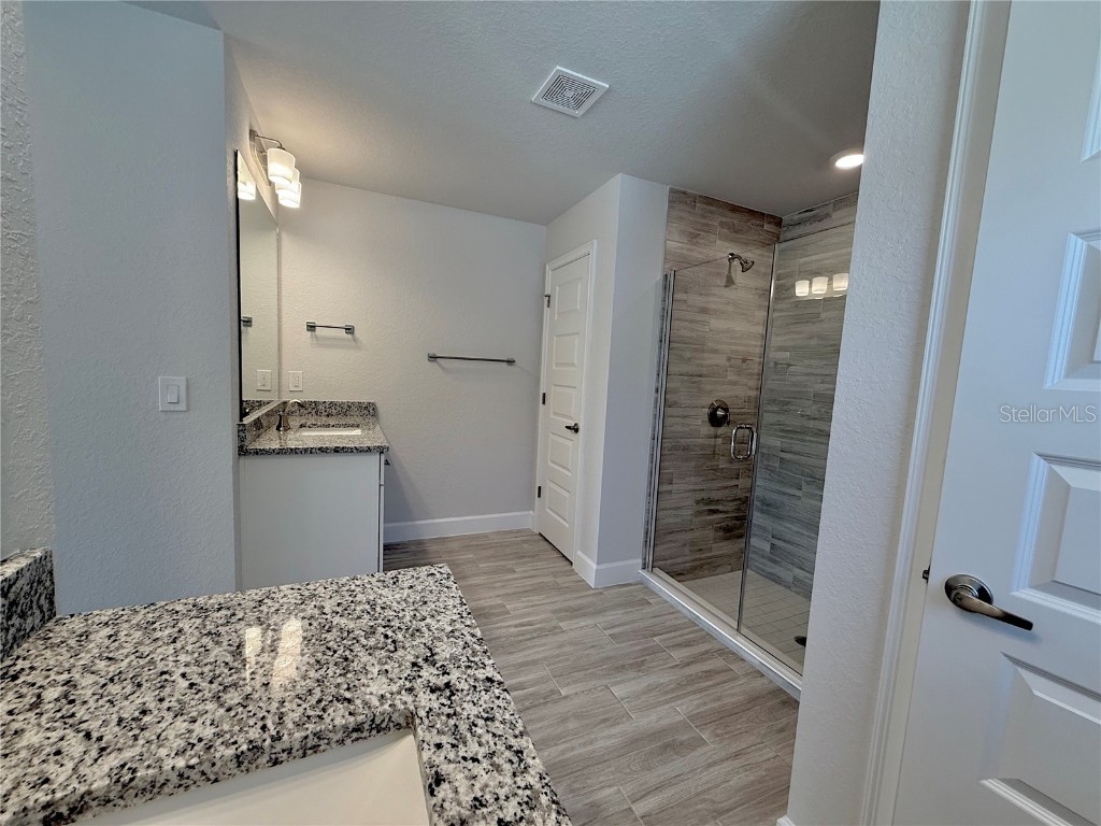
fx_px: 445
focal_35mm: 14
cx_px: 550
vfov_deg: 85.7
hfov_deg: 102.1
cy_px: 413
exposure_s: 1/120
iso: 100
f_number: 2.2
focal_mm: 2.22
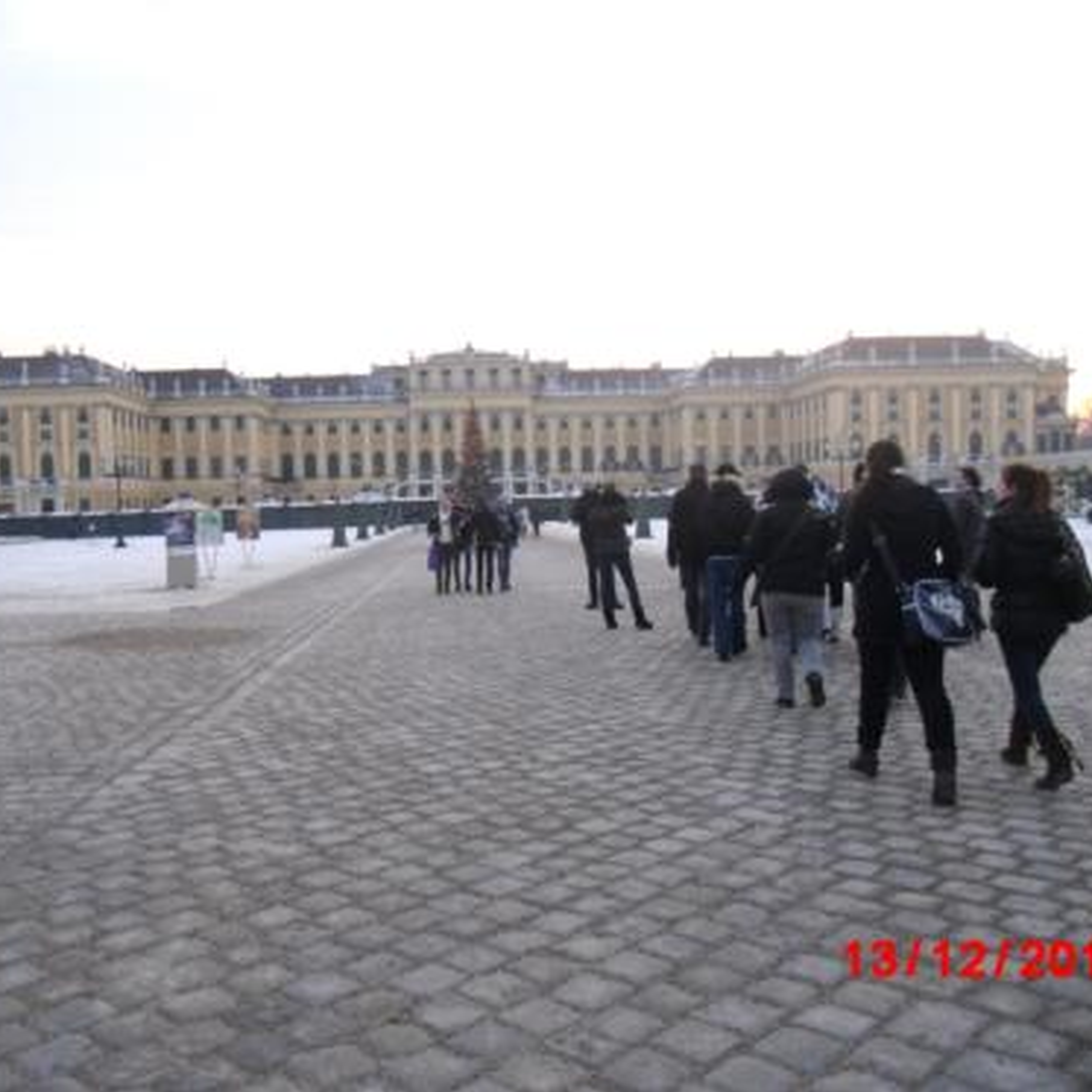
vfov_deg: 51.1
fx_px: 1142
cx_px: 504
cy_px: 546
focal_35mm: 32
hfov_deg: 51.1
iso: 200
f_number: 3.2
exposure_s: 1/200
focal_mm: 4.9
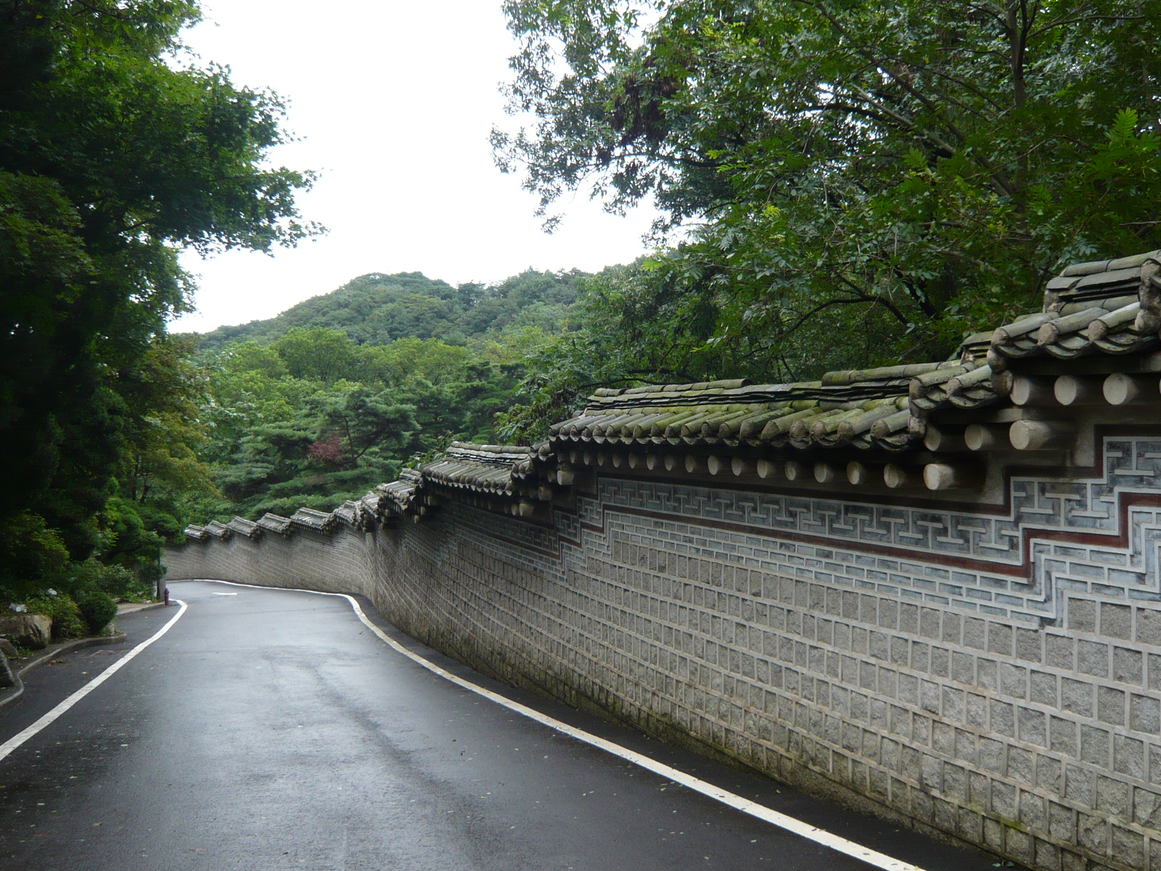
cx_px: 580
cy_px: 436
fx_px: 1140
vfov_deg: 41.8
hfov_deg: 54.0
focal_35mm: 34
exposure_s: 1/100
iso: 100
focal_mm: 4.6
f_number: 2.8
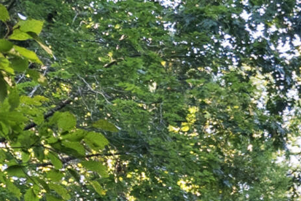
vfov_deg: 5.8
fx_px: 1915
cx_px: 630
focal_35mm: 229
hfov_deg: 8.5
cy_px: 495
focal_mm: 35
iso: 250
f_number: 9
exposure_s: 1/15
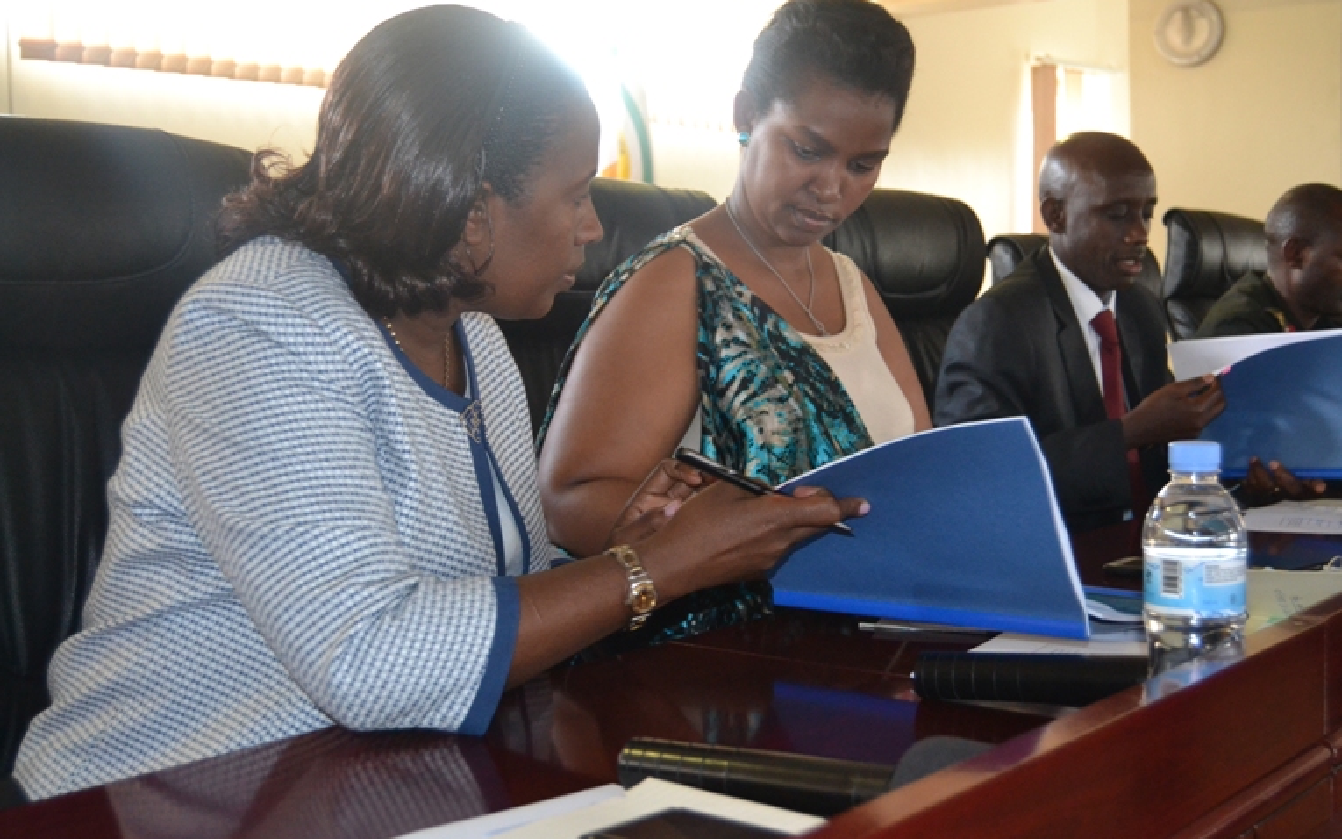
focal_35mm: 43
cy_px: 416
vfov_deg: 29.9
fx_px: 1573
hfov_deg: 46.2
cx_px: 670
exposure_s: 1/60
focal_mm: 28
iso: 2200
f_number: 4
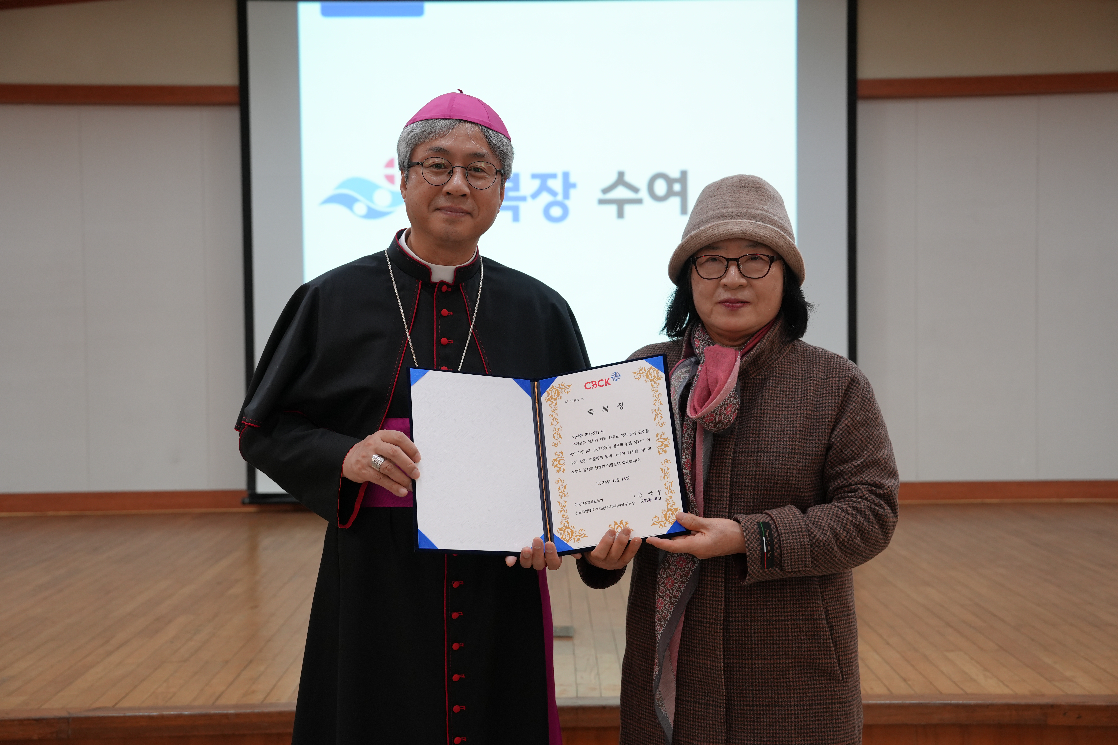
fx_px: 1304
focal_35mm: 42
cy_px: 372
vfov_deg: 31.9
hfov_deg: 46.4
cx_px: 559
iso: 1000
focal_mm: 42
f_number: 4
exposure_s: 1/160
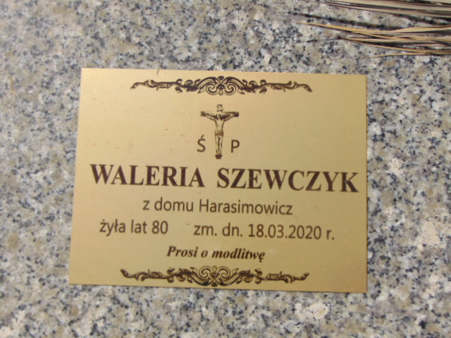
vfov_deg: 29.1
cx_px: 226
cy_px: 169
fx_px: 651
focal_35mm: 50
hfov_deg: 38.2
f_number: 9
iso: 80
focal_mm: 9
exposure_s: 1/400
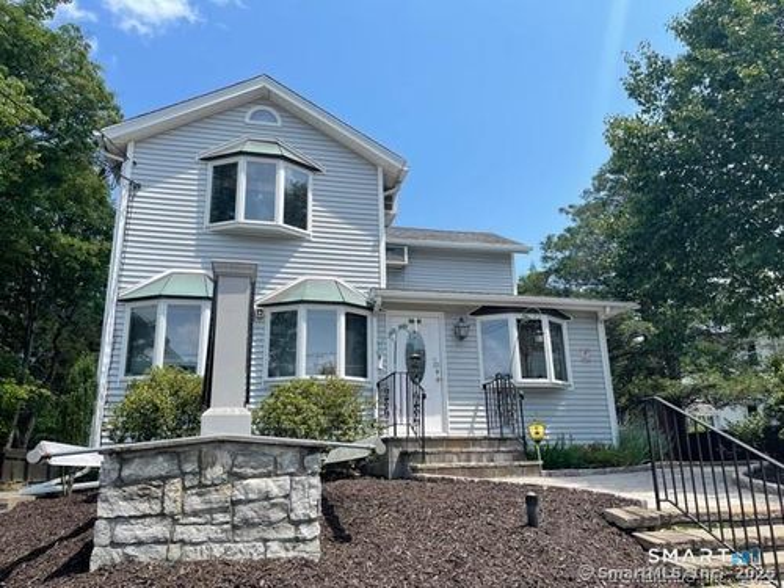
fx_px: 589
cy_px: 294
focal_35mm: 26
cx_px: 392
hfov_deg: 67.3
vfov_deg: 53.1
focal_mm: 5.1
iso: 32
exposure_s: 1/3448
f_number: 1.6
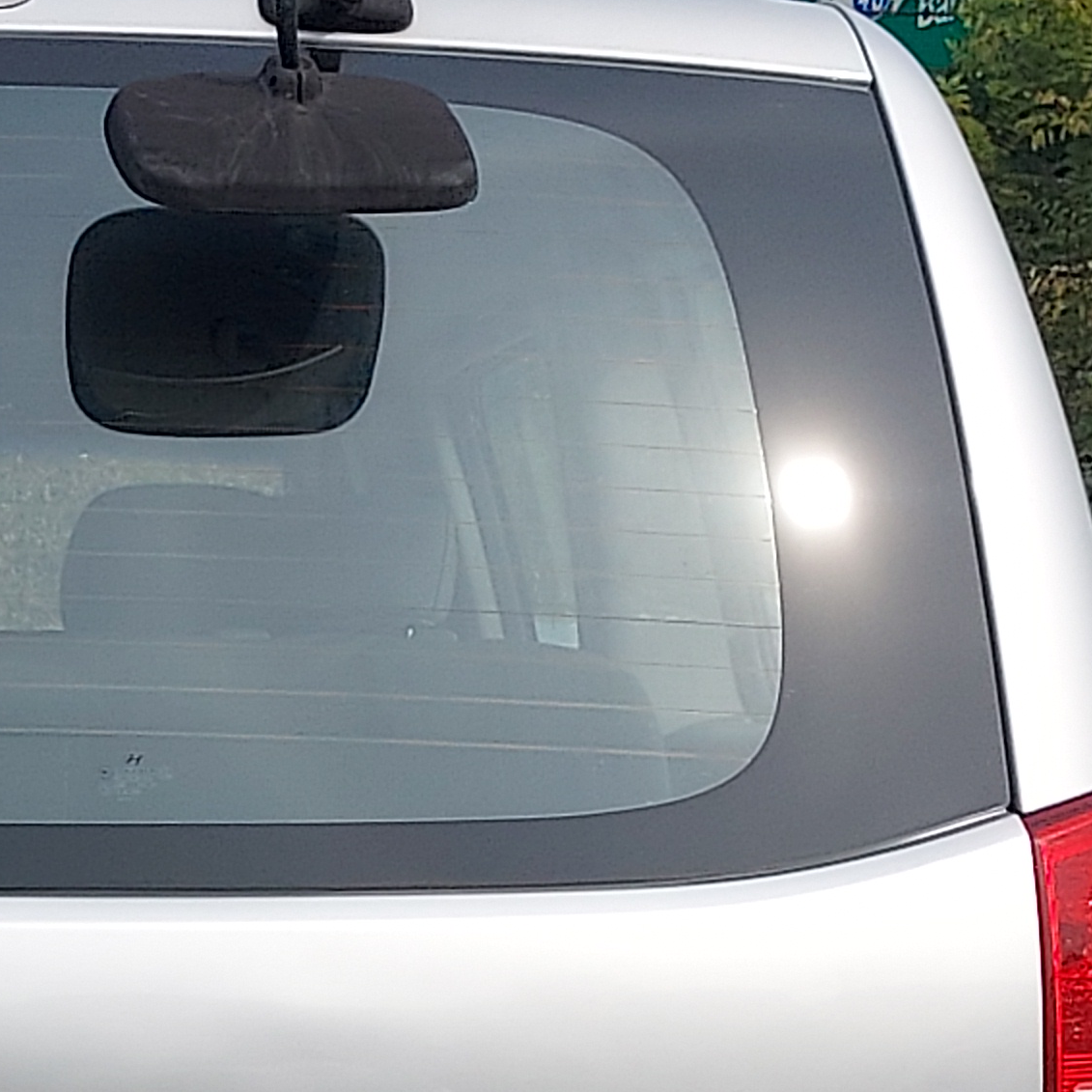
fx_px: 2677
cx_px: -261
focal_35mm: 75
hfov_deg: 21.2
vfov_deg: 21.6
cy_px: 1275
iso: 40
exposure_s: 1/1007
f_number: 1.8
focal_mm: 4.6
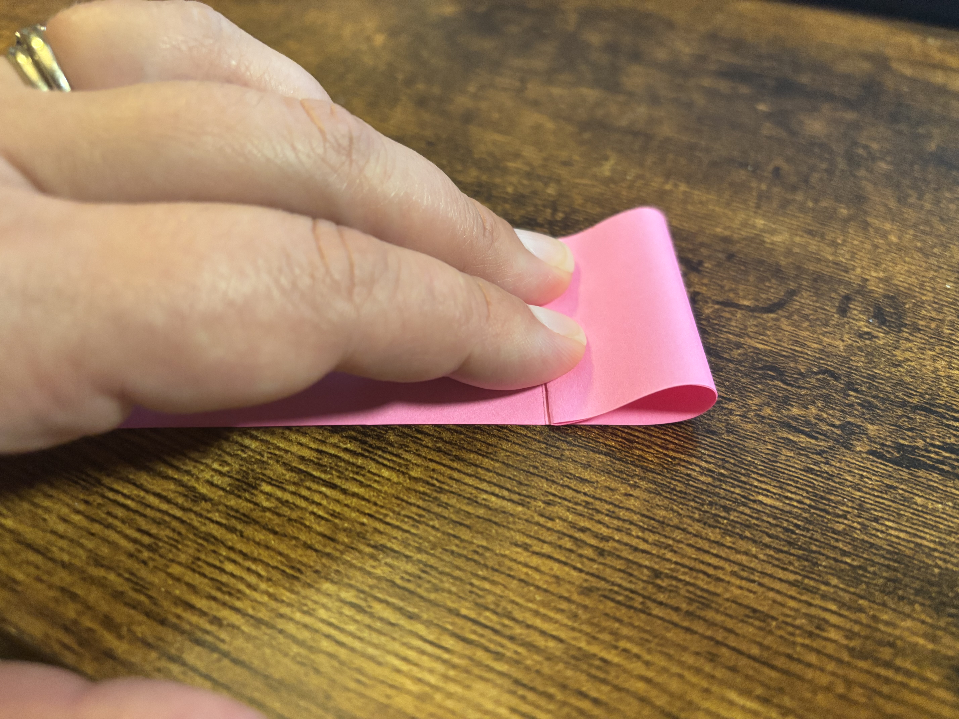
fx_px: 720
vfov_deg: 53.1
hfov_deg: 67.3
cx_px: 480
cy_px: 360
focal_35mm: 26
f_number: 1.6
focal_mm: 5.96
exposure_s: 1/52
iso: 500
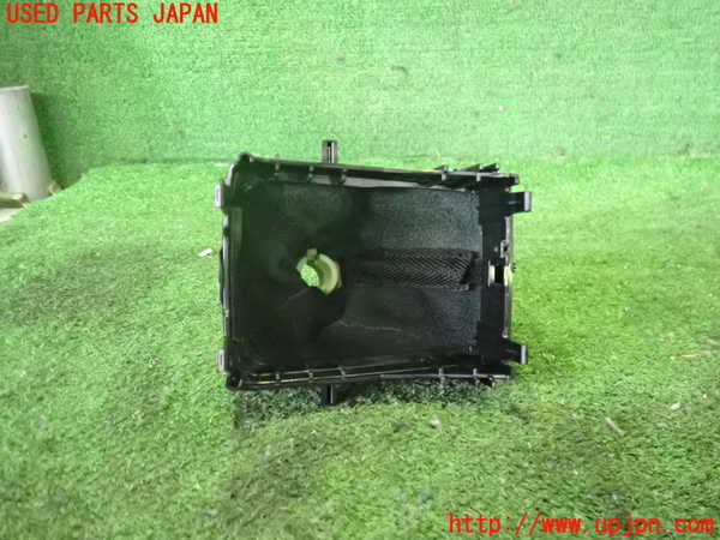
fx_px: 624
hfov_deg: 60.0
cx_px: 360
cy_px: 270
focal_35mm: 30
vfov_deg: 46.8
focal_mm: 5.4
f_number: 2.3
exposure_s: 1/125
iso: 4000
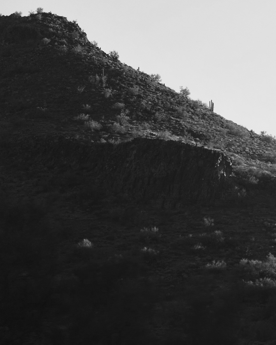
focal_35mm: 167
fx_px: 1705
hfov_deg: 9.2
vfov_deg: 11.5
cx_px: 197
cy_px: 111
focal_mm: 16.89
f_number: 2.8
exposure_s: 1/527
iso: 50
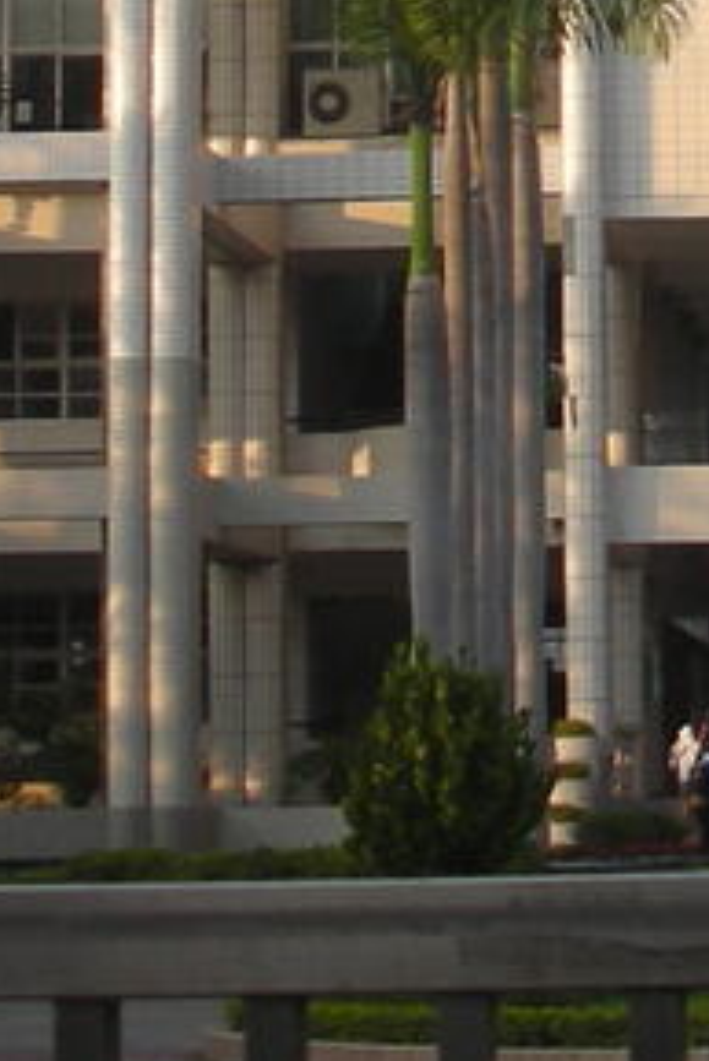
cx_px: 1192
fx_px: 4957
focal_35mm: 168
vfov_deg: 11.9
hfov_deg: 8.0
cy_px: -283
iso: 50
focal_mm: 5.8
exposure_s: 1/150
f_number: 3
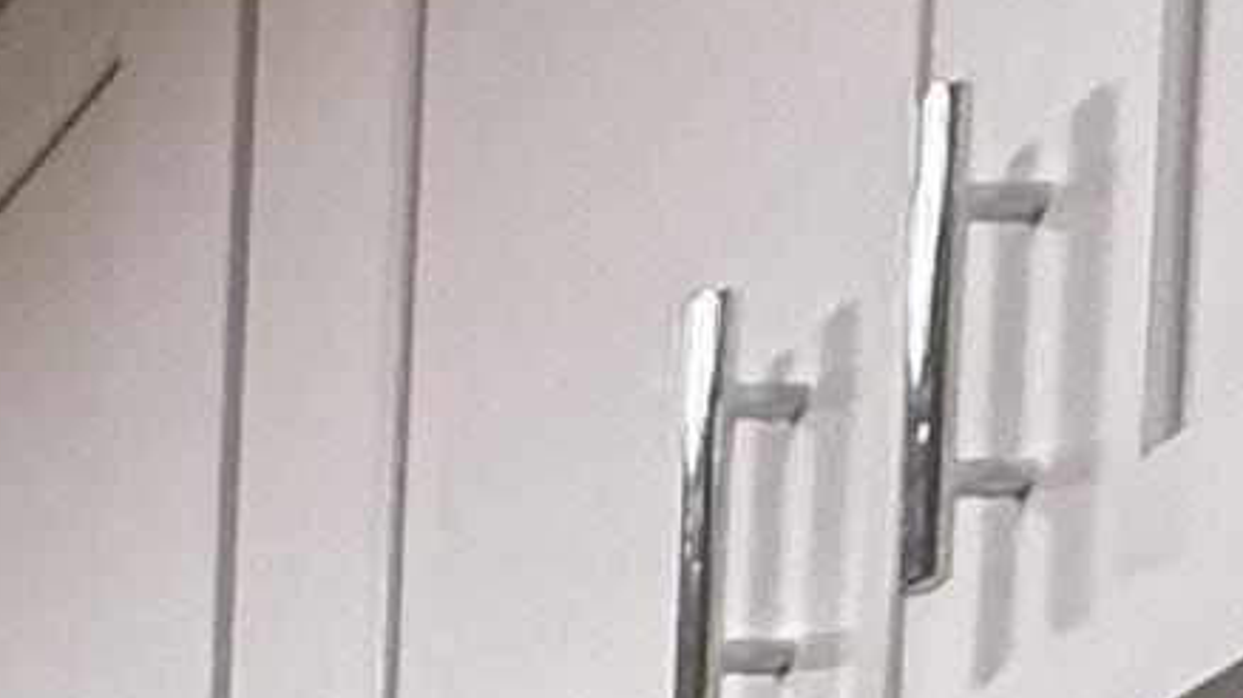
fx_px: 3525
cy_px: 2959
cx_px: -2180
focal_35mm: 107
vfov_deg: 7.3
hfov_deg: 12.4
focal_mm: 2.22
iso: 320
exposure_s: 1/120
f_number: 2.2
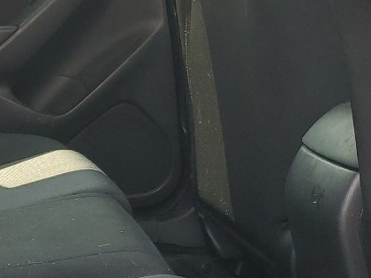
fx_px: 1061
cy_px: 155
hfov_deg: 18.9
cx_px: -53
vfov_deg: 14.9
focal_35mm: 99
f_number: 1.5
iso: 50
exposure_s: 1/217
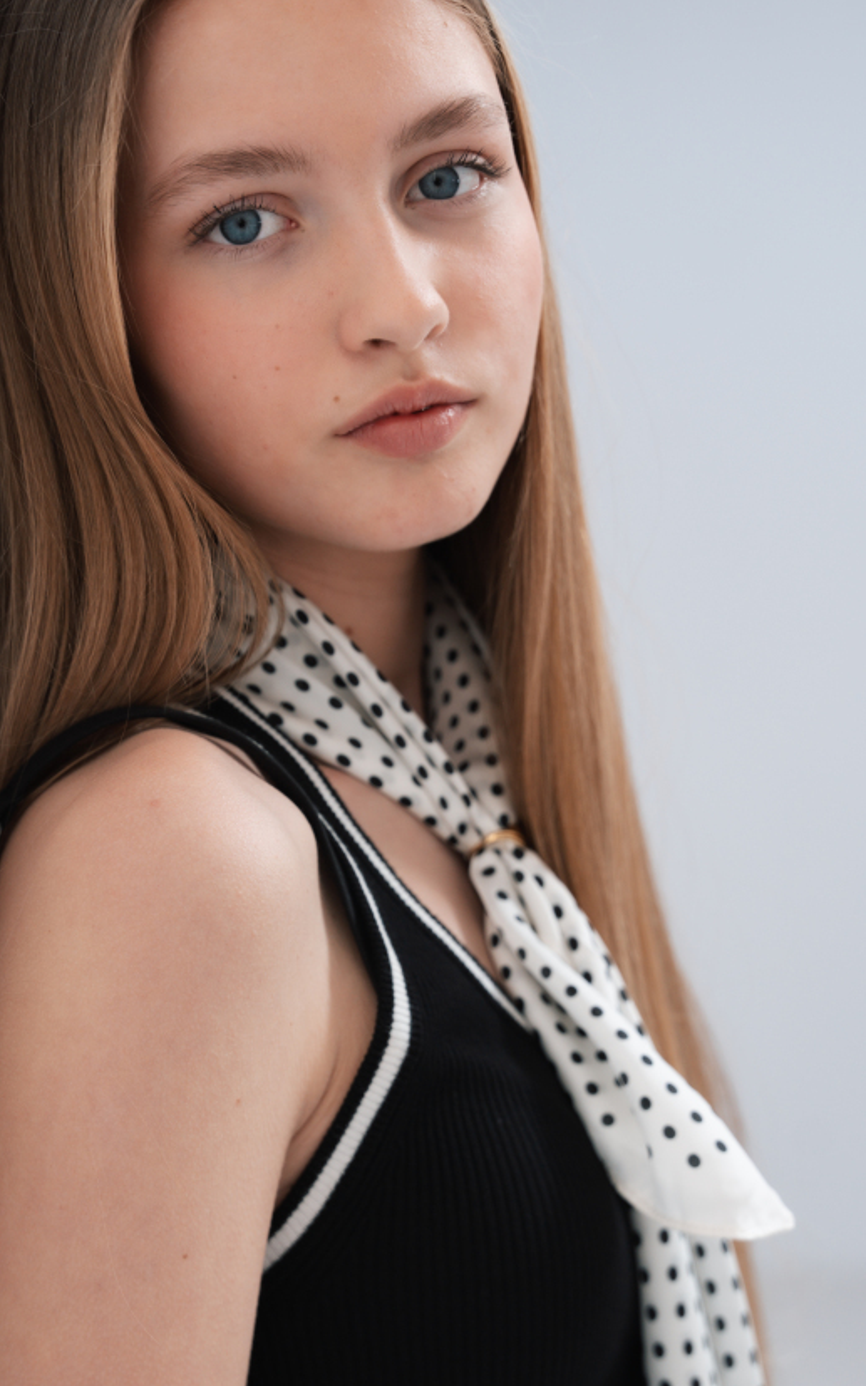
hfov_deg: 19.1
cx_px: 392
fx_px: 2573
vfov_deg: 30.1
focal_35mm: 68
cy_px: 771
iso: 125
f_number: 4
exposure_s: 1/200
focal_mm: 46.1
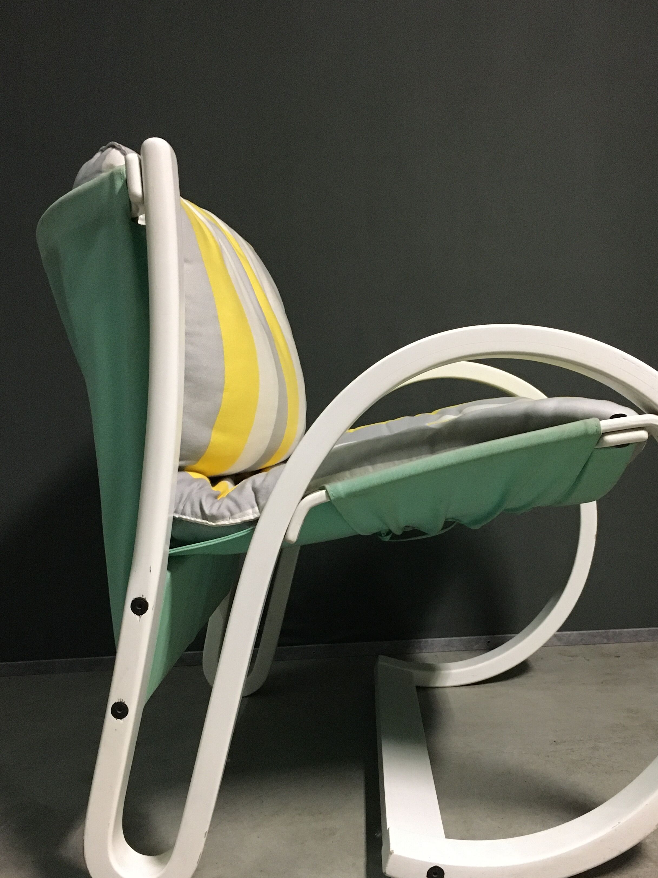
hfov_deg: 39.6
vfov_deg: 51.2
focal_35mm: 36
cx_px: 370
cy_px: 501
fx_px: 912
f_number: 2.2
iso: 250
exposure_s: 1/17
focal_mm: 4.15
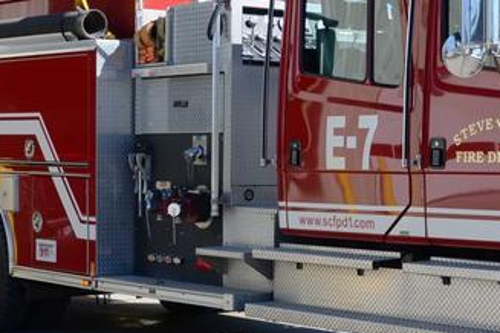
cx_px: 448
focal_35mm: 88
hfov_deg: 22.6
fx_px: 1222
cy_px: 150
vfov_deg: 15.5
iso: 100
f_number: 8
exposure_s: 1/250
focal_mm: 24
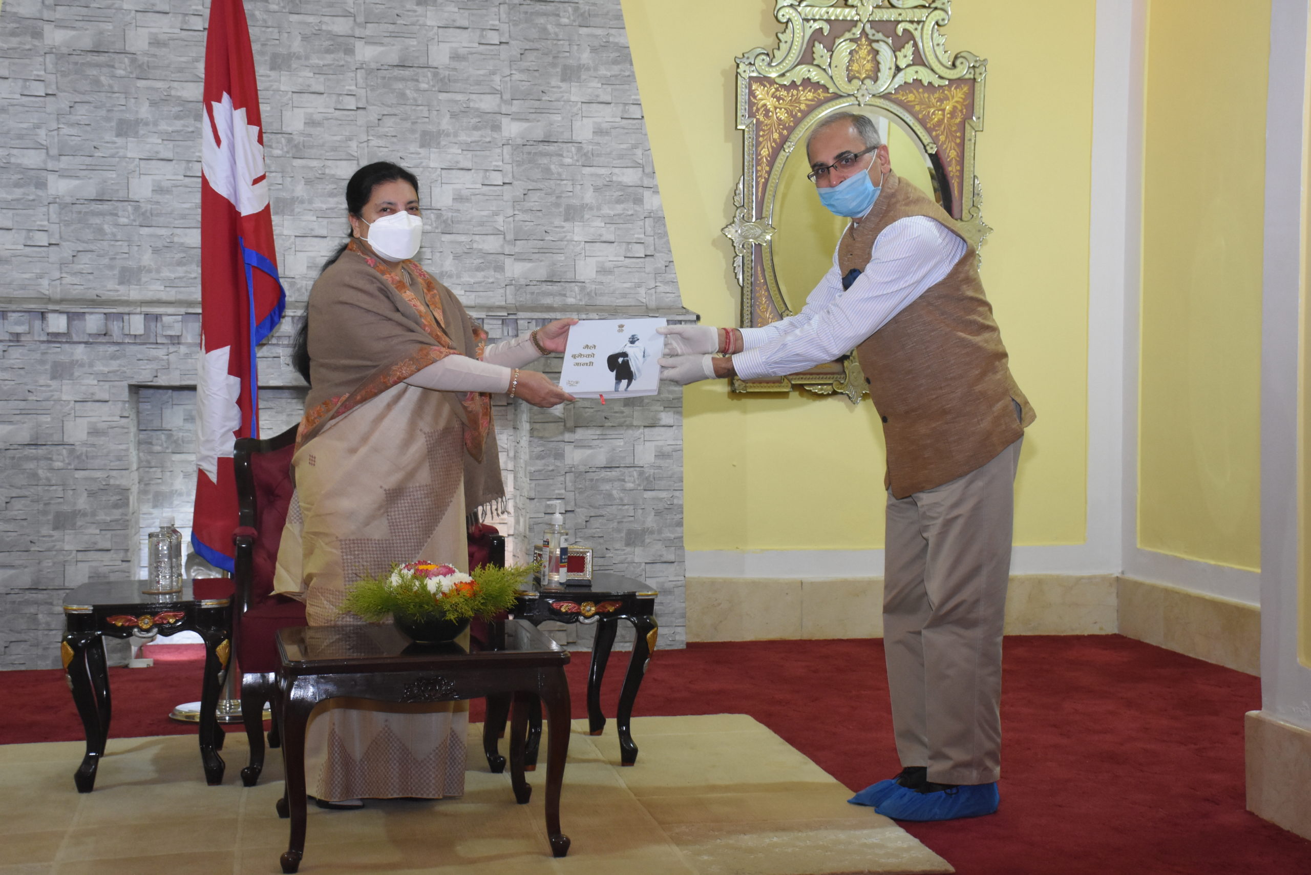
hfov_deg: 35.0
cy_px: 438
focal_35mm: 57
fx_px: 2076
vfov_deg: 23.8
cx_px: 656
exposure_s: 1/125
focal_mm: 38
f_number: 5.6
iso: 2000
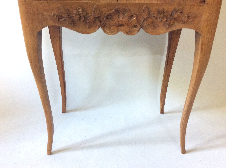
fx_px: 209
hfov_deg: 56.9
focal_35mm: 32
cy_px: 84
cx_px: 113
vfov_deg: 44.1
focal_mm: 3.3
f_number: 2.4
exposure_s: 1/20
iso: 320
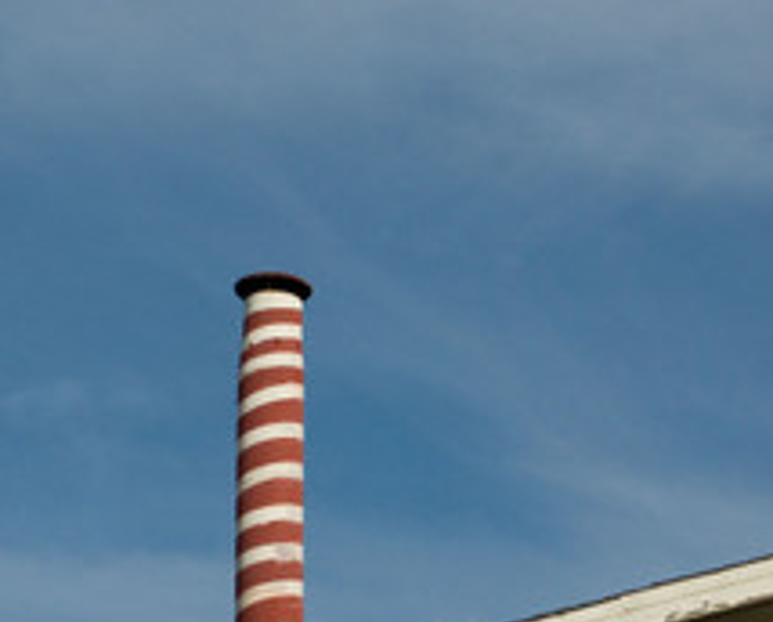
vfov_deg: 11.9
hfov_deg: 14.7
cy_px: 409
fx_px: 2989
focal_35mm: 130
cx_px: 314
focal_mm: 31
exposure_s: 1/800
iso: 100
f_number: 7.1
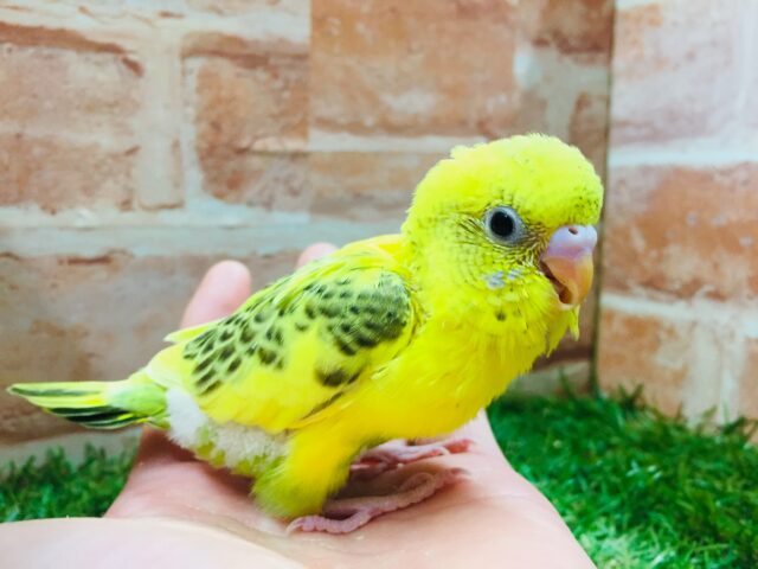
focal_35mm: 29
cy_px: 284
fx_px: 635
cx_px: 379
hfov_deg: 61.7
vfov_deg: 48.2
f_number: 2.2
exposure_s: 1/30
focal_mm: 4.15
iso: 50
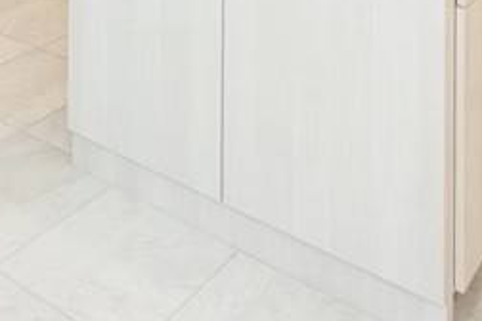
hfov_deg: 35.0
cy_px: -276
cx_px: 214
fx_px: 763
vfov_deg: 18.2
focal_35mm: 57
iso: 640
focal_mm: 14
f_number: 5.6
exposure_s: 1/125
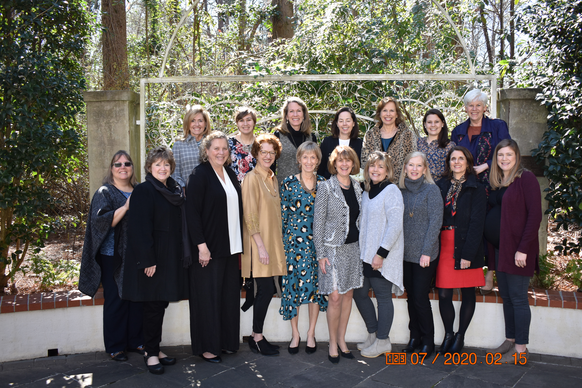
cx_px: 291
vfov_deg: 40.0
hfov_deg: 57.2
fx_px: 533
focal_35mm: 33
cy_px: 194
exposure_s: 1/200
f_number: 5
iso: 250
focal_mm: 22
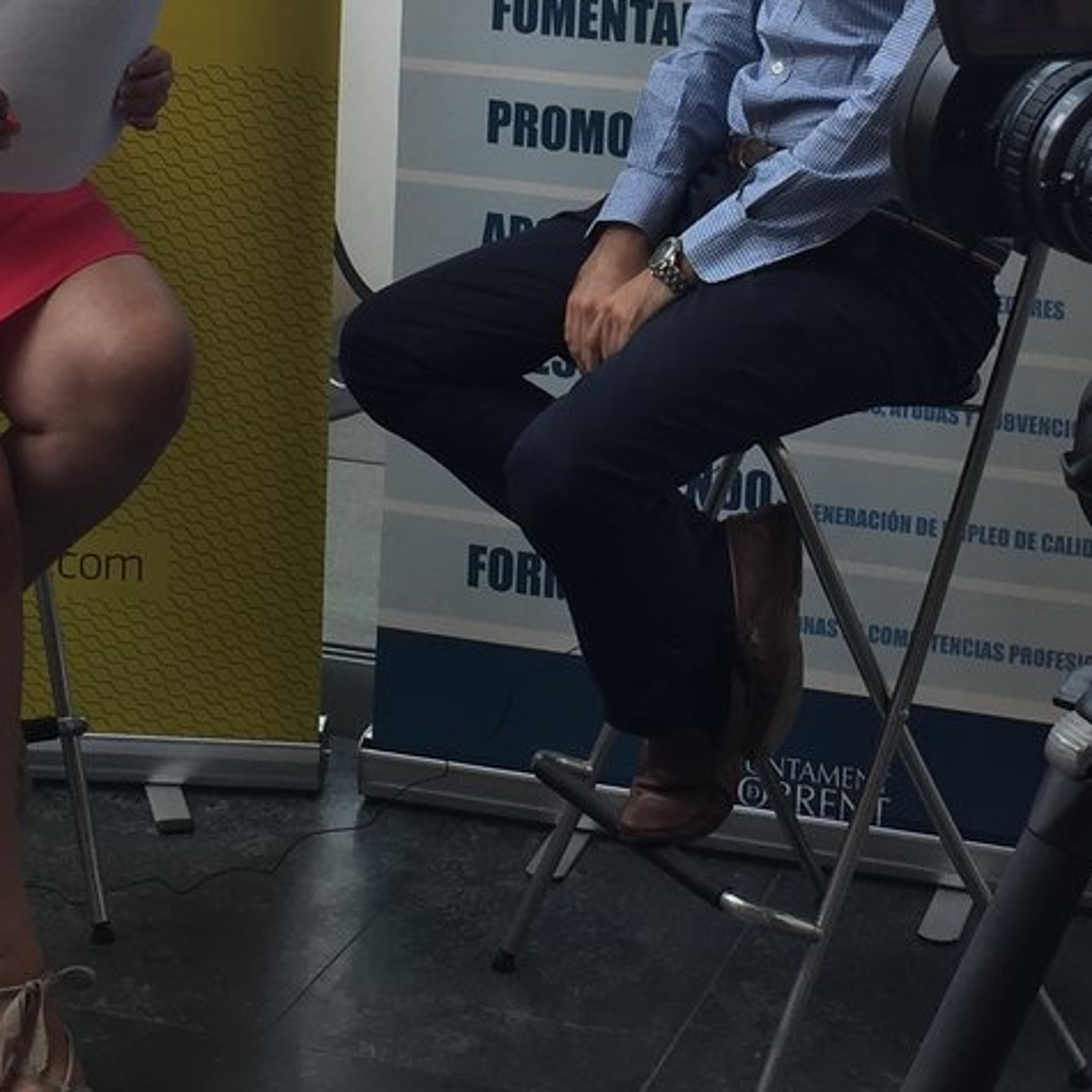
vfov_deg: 20.8
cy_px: 33
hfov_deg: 21.3
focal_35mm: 81
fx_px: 2891
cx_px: 717
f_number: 2.2
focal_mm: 4.15
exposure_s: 1/476
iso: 32
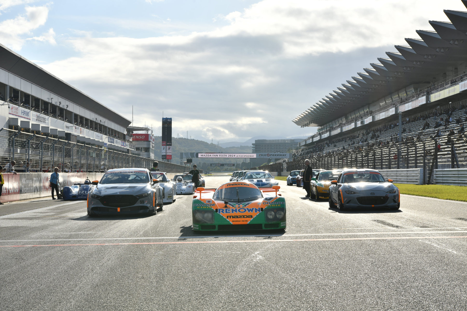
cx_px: 234
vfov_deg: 19.5
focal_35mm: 70
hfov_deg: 28.8
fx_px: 908
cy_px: 156
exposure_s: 1/250
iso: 100
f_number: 13
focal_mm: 70
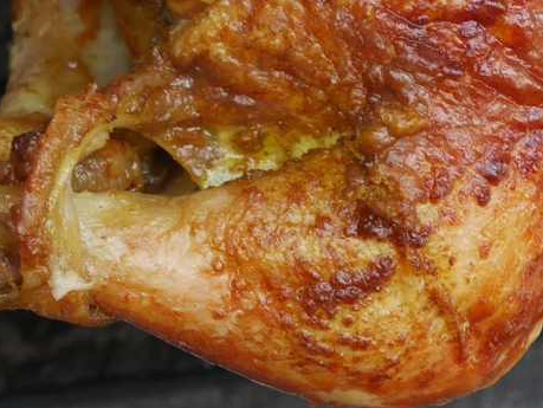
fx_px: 3940
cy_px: -28
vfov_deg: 5.9
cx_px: 494
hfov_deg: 7.9
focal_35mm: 251
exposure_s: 1/80
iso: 250
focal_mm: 36
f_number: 5.5
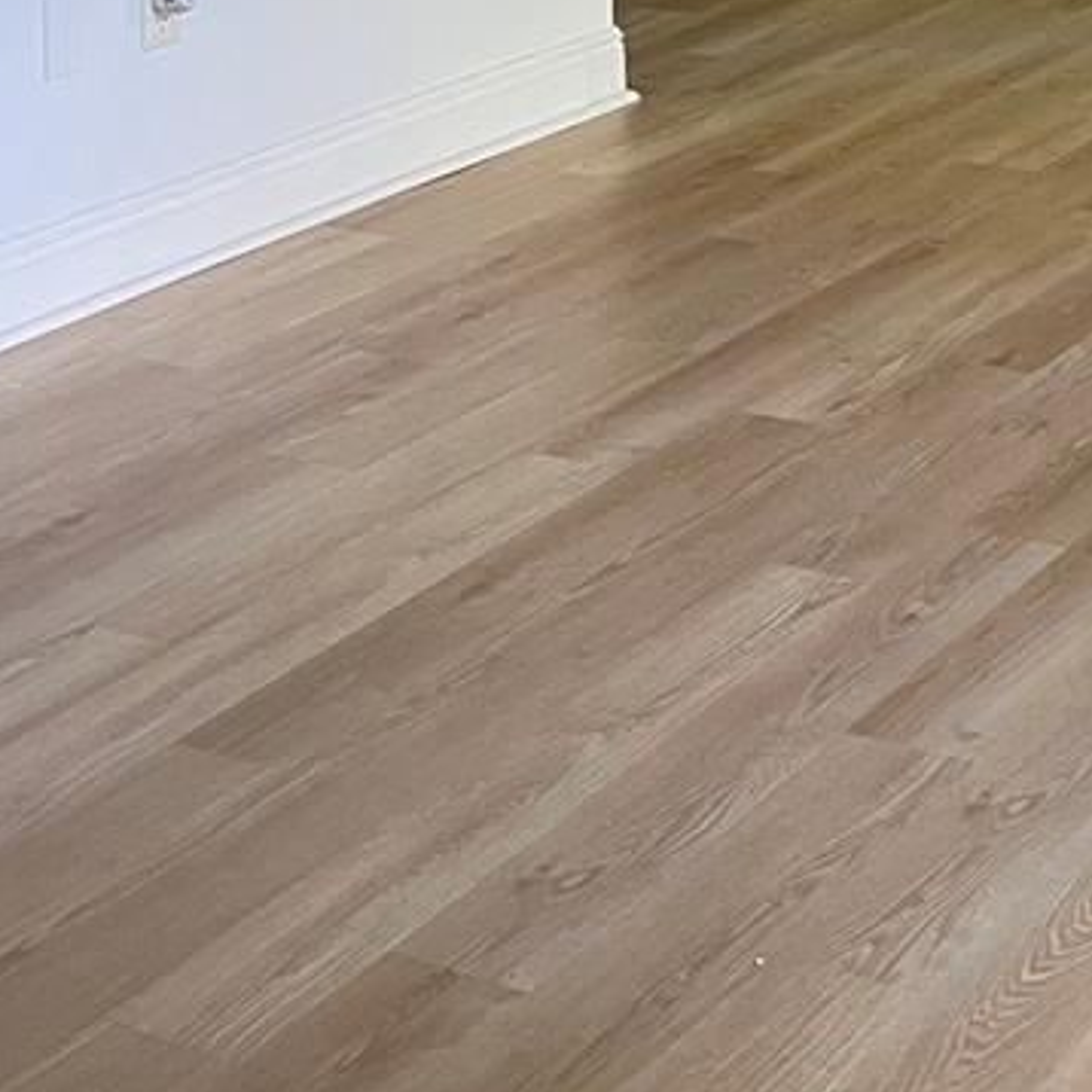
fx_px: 2748
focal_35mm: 77
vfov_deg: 18.8
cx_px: 1101
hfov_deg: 21.6
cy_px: -708
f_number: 1.5
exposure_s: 1/60
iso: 160
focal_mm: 5.7
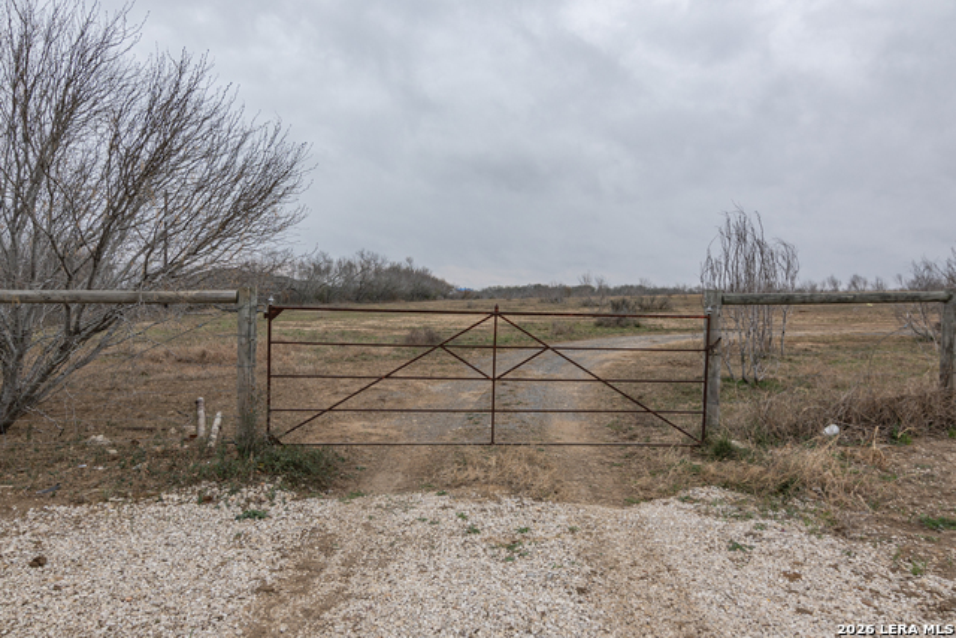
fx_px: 637
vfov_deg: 53.2
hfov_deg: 73.7
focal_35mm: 24
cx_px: 478
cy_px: 319
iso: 160
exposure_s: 1/400
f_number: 7.1
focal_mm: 16
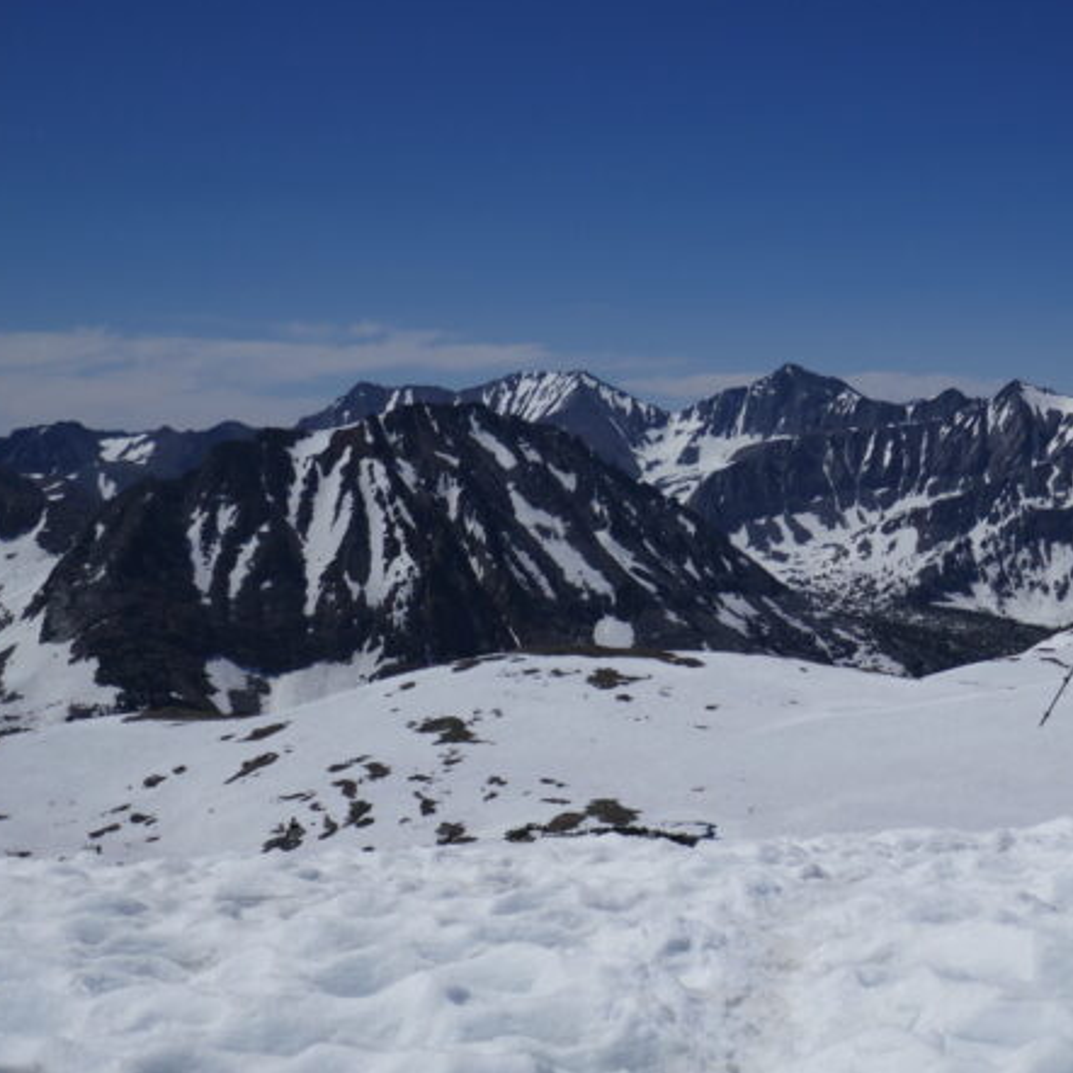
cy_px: 551
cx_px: 901
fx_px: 2174
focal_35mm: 62
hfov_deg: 27.0
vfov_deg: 27.7
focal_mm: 15.1
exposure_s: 1/6400
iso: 125
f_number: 3.8
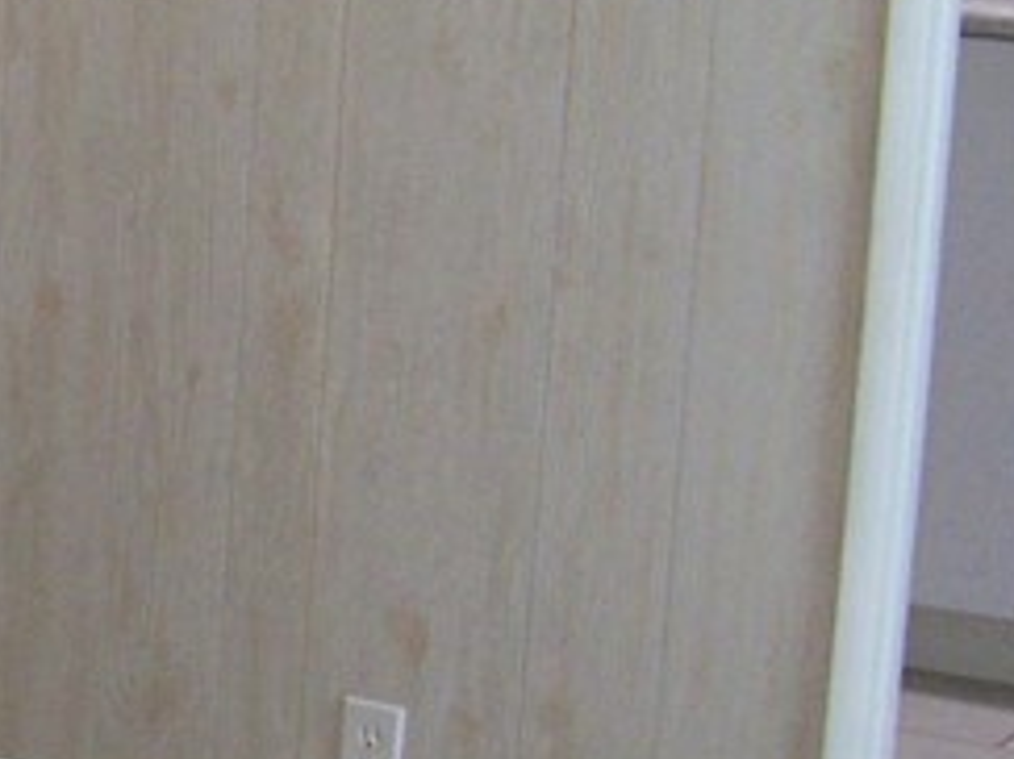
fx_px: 4450
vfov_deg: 9.7
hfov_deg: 12.3
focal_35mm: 152
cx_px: -568
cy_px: 538
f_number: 2.8
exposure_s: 1/30
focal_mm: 5.85
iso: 160
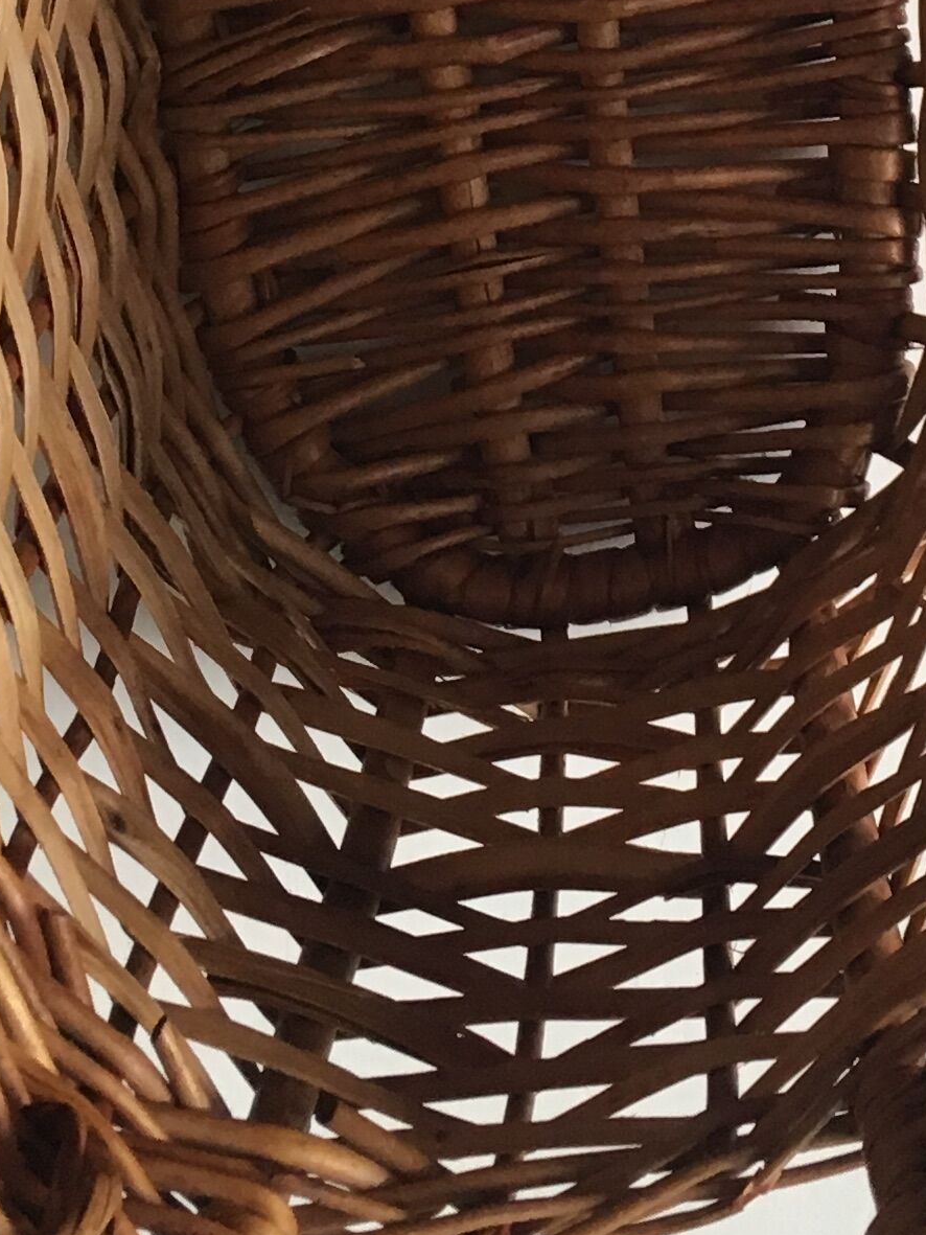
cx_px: 546
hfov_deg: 14.9
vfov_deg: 18.8
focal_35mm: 99
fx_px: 3530
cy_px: -226
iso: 50
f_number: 2.2
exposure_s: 1/33
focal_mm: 4.15
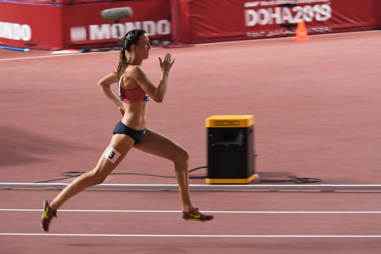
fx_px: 2138
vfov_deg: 6.8
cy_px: 127
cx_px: 190
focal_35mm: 202
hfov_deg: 10.2
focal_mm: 135
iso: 1250
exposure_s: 1/250
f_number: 5
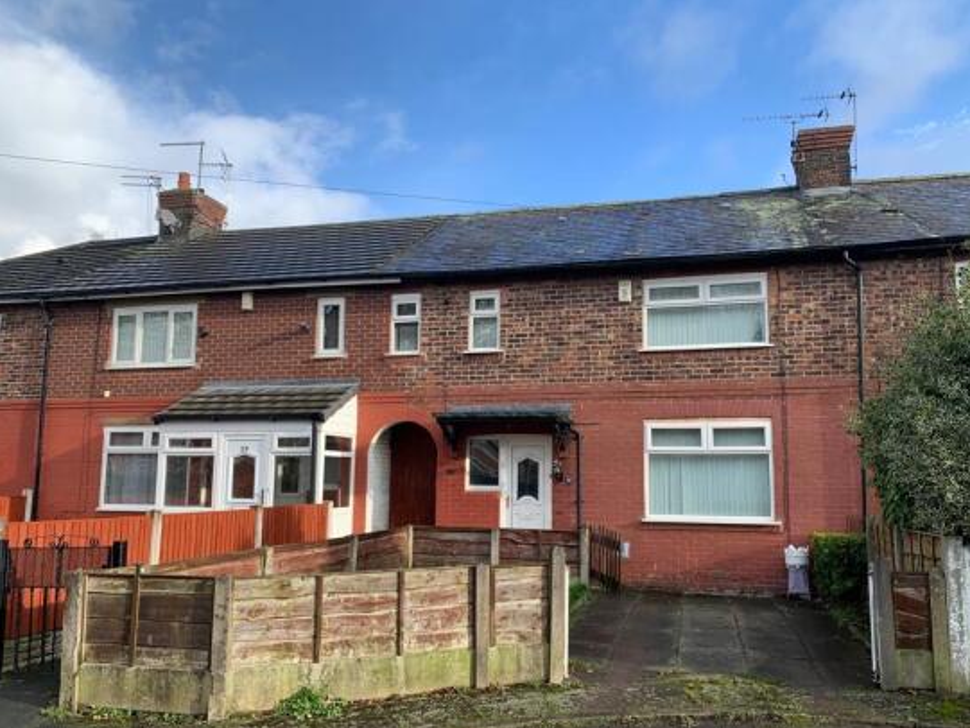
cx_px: 519
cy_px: 390
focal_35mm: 28
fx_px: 785
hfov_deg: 63.4
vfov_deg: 49.7
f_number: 1.8
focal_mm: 4.25
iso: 25
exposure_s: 1/722
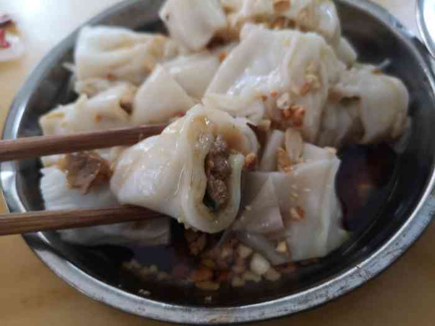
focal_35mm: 27
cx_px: 218
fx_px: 339
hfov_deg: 65.3
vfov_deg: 51.4
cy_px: 163
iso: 200
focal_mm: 5.58
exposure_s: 1/33.3
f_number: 1.8
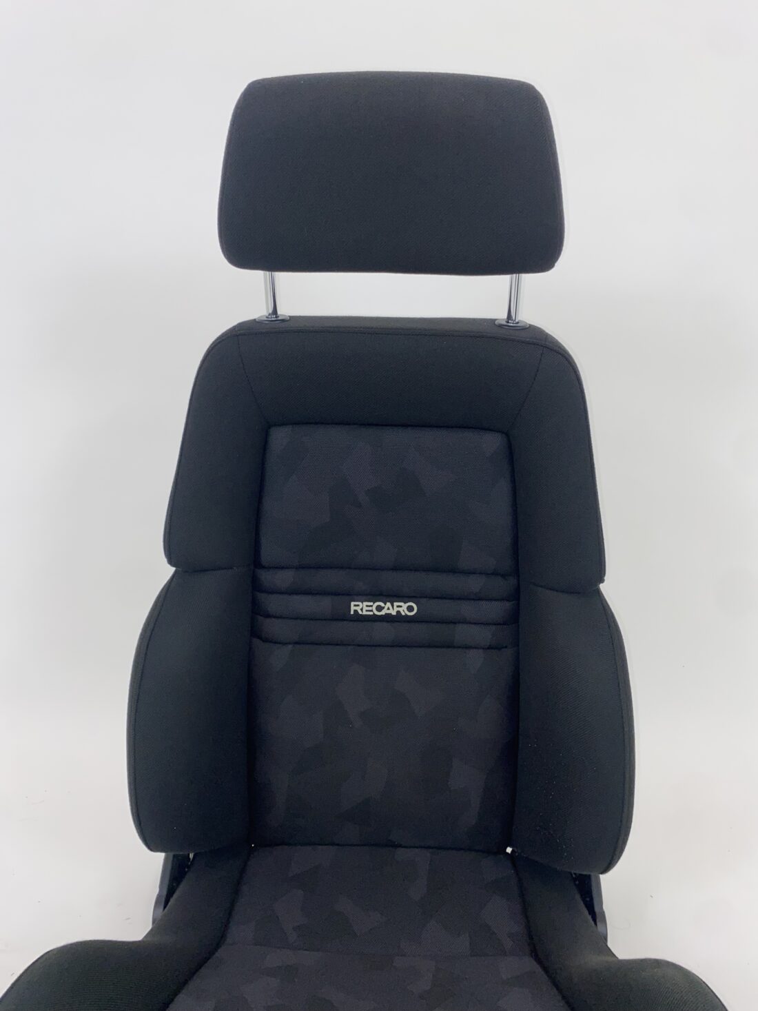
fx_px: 759
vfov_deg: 67.3
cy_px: 506
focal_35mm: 26
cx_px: 379
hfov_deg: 53.1
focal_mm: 4.25
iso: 32
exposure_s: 1/60
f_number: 1.8
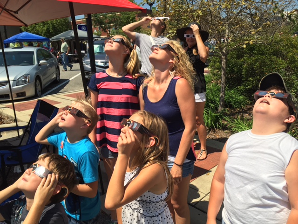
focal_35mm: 29
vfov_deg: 48.2
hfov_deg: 61.7
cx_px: 149
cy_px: 112
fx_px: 250
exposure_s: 1/120
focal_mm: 4.15
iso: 32
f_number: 2.2
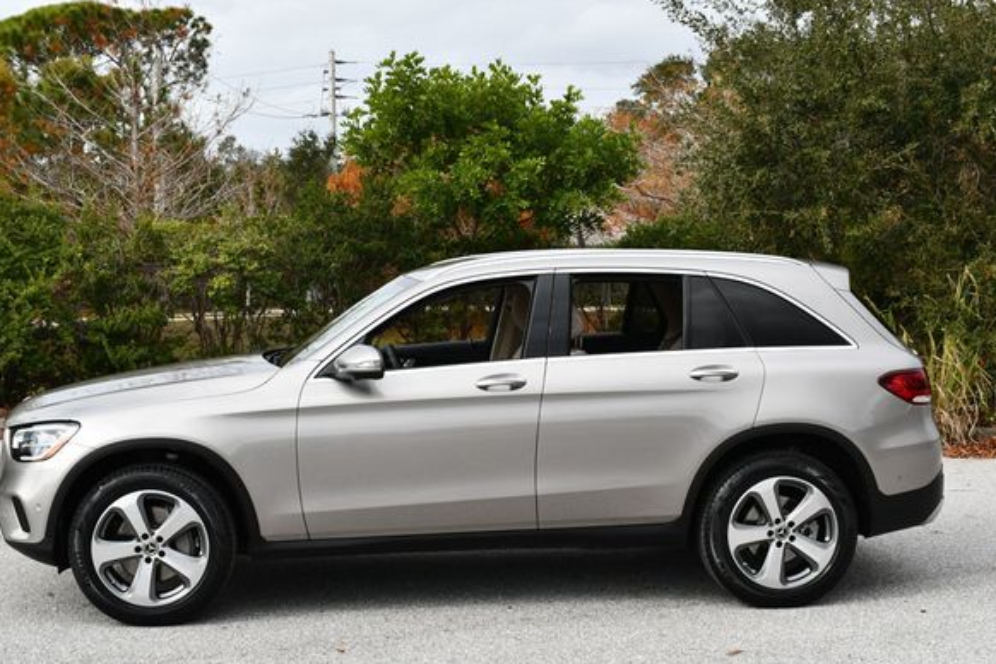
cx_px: 465
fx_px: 1522
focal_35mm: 55
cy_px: 308
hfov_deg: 36.2
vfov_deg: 24.6
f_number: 8
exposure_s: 1/250
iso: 125
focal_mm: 25
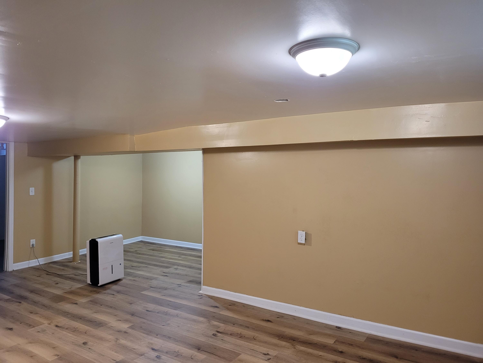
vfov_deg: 53.1
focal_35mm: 26
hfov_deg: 67.3
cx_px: 242
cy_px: 182
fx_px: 363
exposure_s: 1/40
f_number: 1.8
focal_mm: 5.4
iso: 320
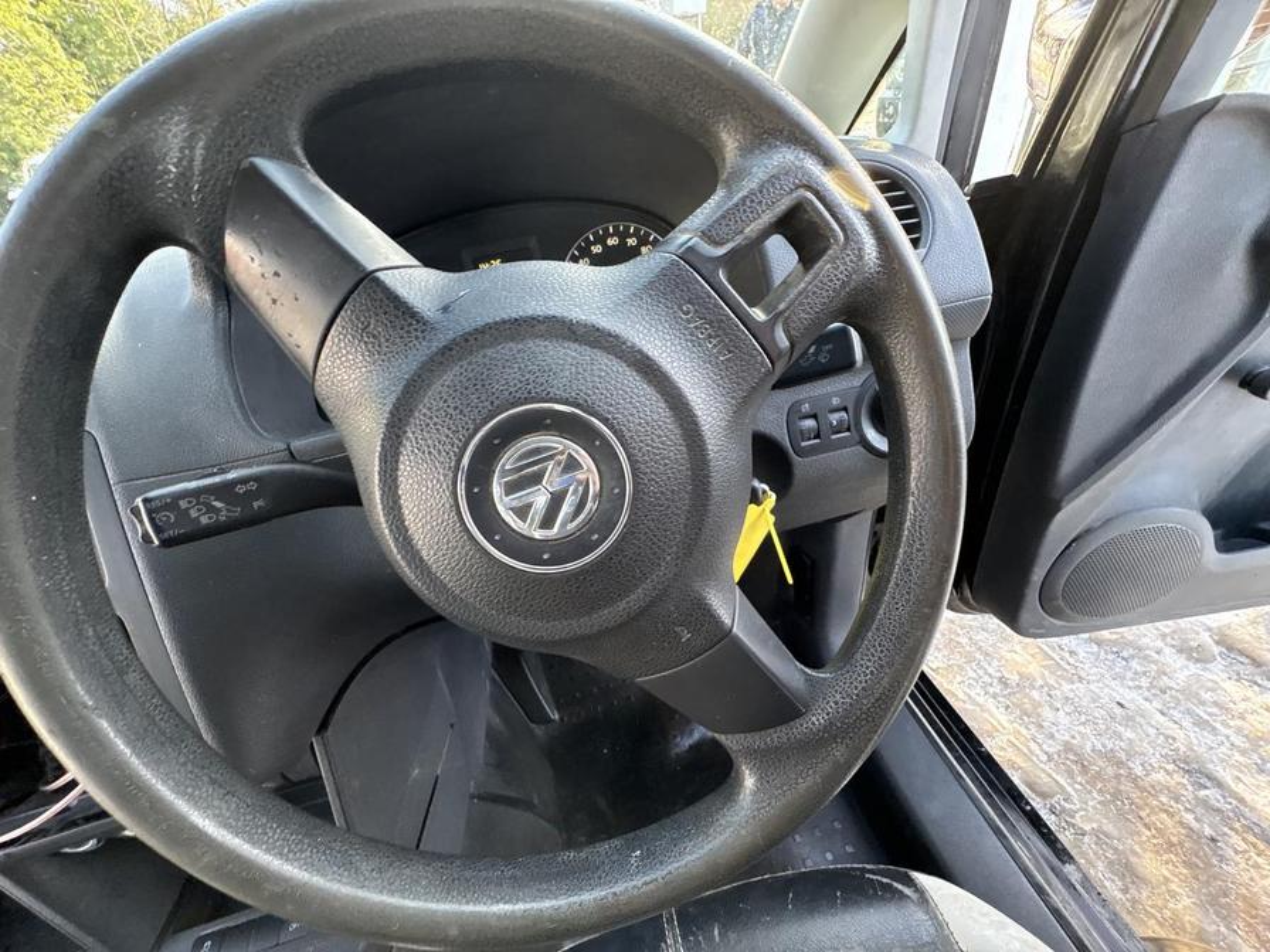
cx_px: 635
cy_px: 476
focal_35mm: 14
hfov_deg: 102.1
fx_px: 514
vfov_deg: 85.7
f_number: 2.2
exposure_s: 1/71
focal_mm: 2.22
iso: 200
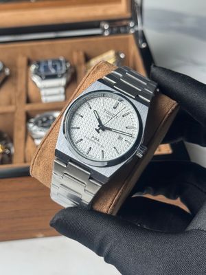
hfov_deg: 30.3
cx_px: 103
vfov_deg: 39.7
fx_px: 381
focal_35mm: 48
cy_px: 138
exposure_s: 1/100
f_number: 1.78
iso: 50
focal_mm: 6.76
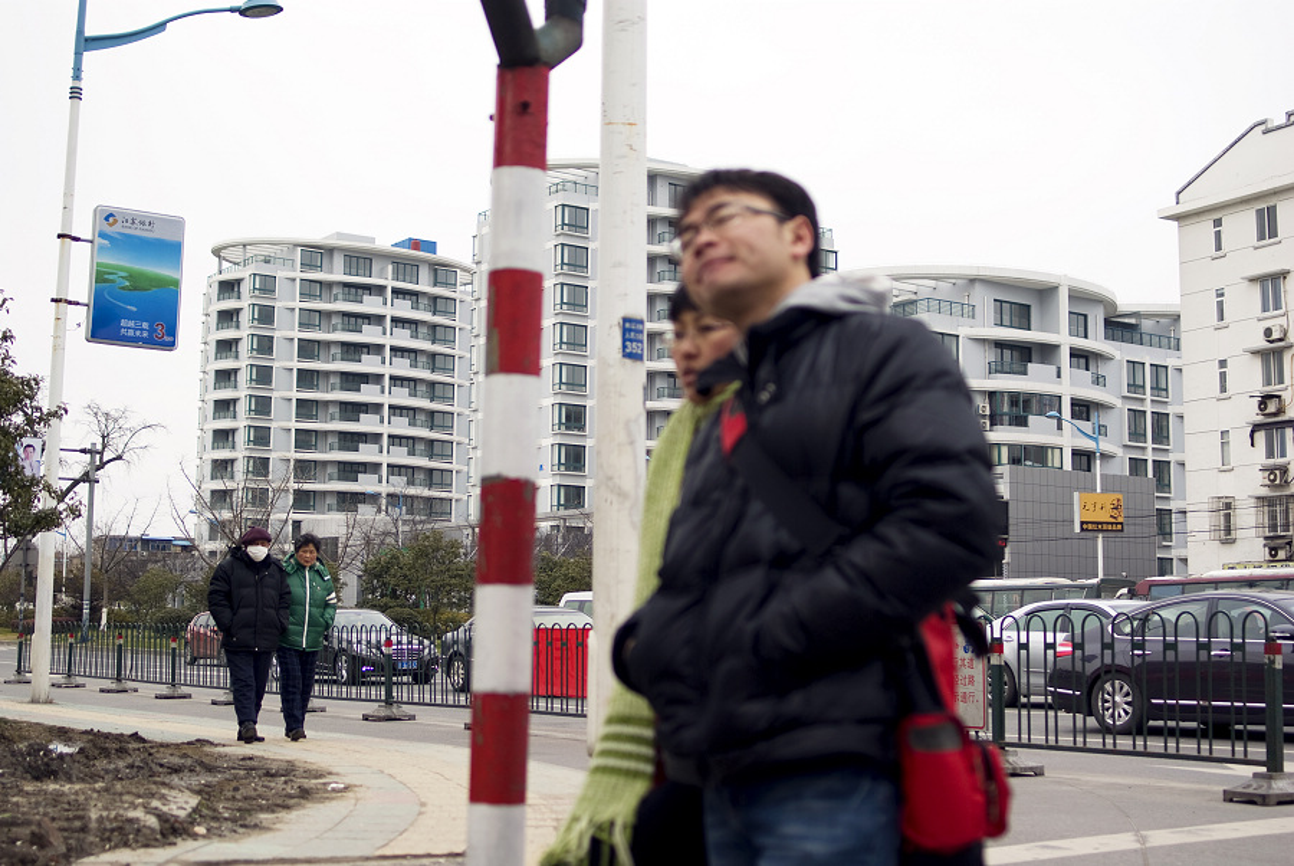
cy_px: 433
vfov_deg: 29.0
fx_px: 1673
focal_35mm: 46
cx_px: 647
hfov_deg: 42.3
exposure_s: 1/800
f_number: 2.8
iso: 100
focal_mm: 31
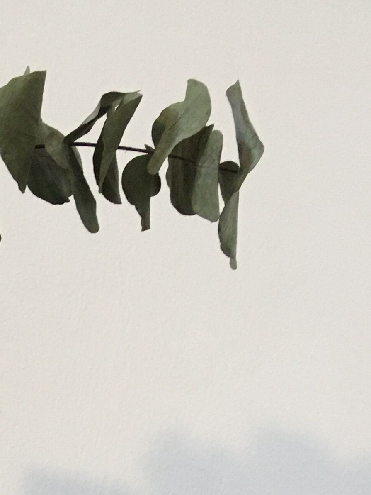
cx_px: -78
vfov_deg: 18.2
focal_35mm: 98
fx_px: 1400
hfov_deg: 14.6
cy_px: 703
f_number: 2.2
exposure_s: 1/33
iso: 160
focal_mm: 4.15
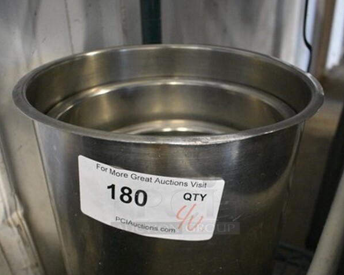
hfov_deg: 46.8
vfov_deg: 37.3
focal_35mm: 39
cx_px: 175
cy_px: 204
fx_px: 397
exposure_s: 1/125
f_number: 3.5
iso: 4000
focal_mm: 18
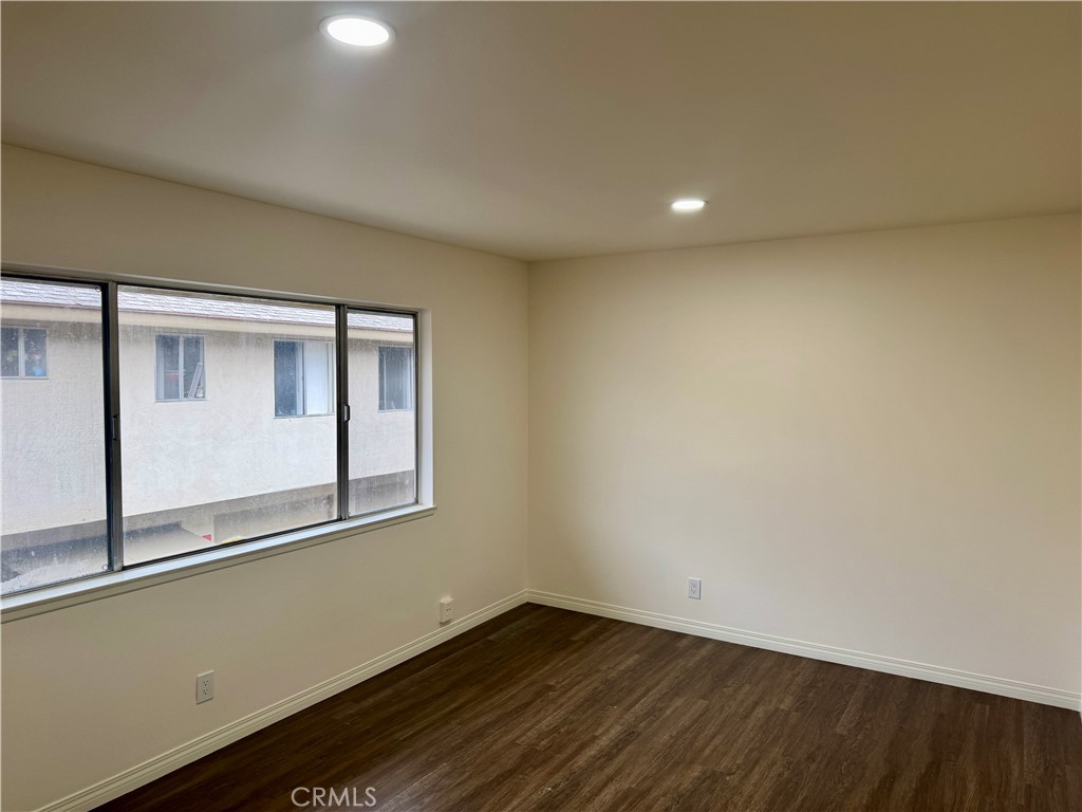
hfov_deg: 71.6
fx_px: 750
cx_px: 541
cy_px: 406
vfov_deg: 56.8
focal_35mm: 24
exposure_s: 1/120
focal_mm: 6.76
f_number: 1.78
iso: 100
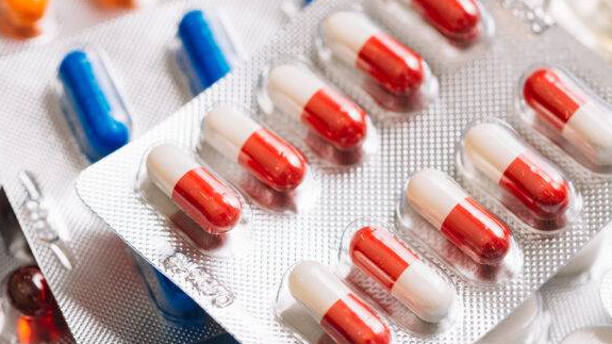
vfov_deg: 8.2
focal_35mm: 147
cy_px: 180
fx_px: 2385
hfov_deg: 14.6
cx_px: 302
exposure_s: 1/160
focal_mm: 105
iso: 250
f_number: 8
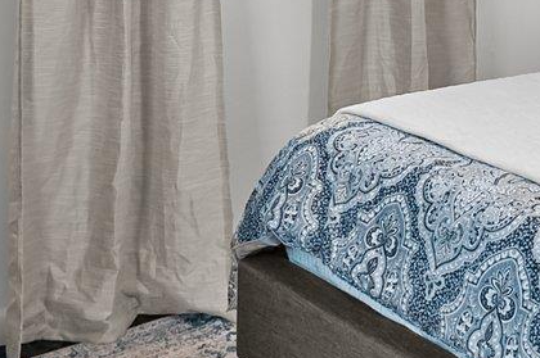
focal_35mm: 78
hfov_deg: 25.7
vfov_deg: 15.9
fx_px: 1169
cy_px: -190
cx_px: 404
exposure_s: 1/15
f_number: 4
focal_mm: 16
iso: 400
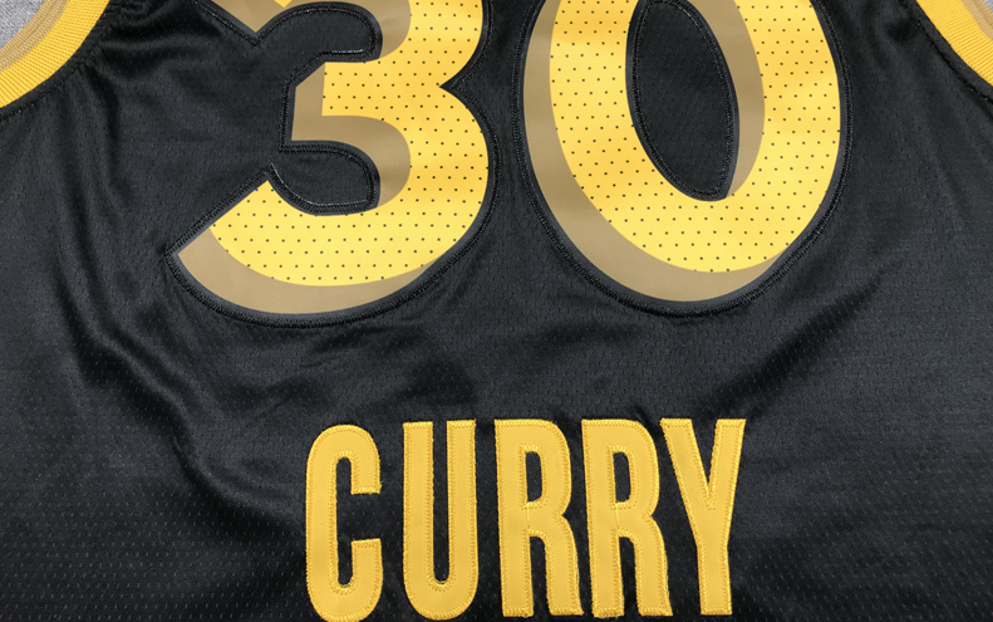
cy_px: 266
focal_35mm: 30
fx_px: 812
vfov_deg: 41.8
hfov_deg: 62.9
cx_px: 497
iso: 25
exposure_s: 1/50
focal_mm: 3.99
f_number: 1.8
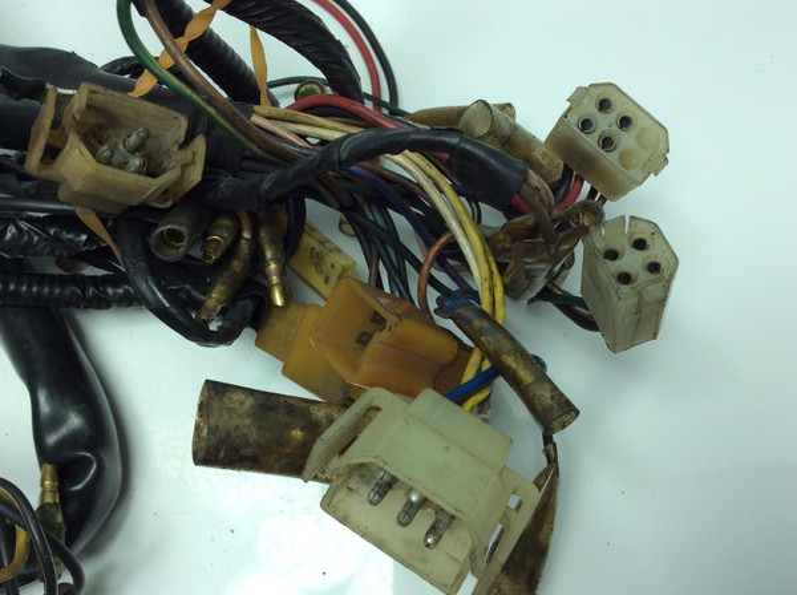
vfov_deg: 44.0
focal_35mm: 32
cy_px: 298
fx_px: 736
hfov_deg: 56.9
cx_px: 398
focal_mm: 3.3
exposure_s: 1/316
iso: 32
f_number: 2.4
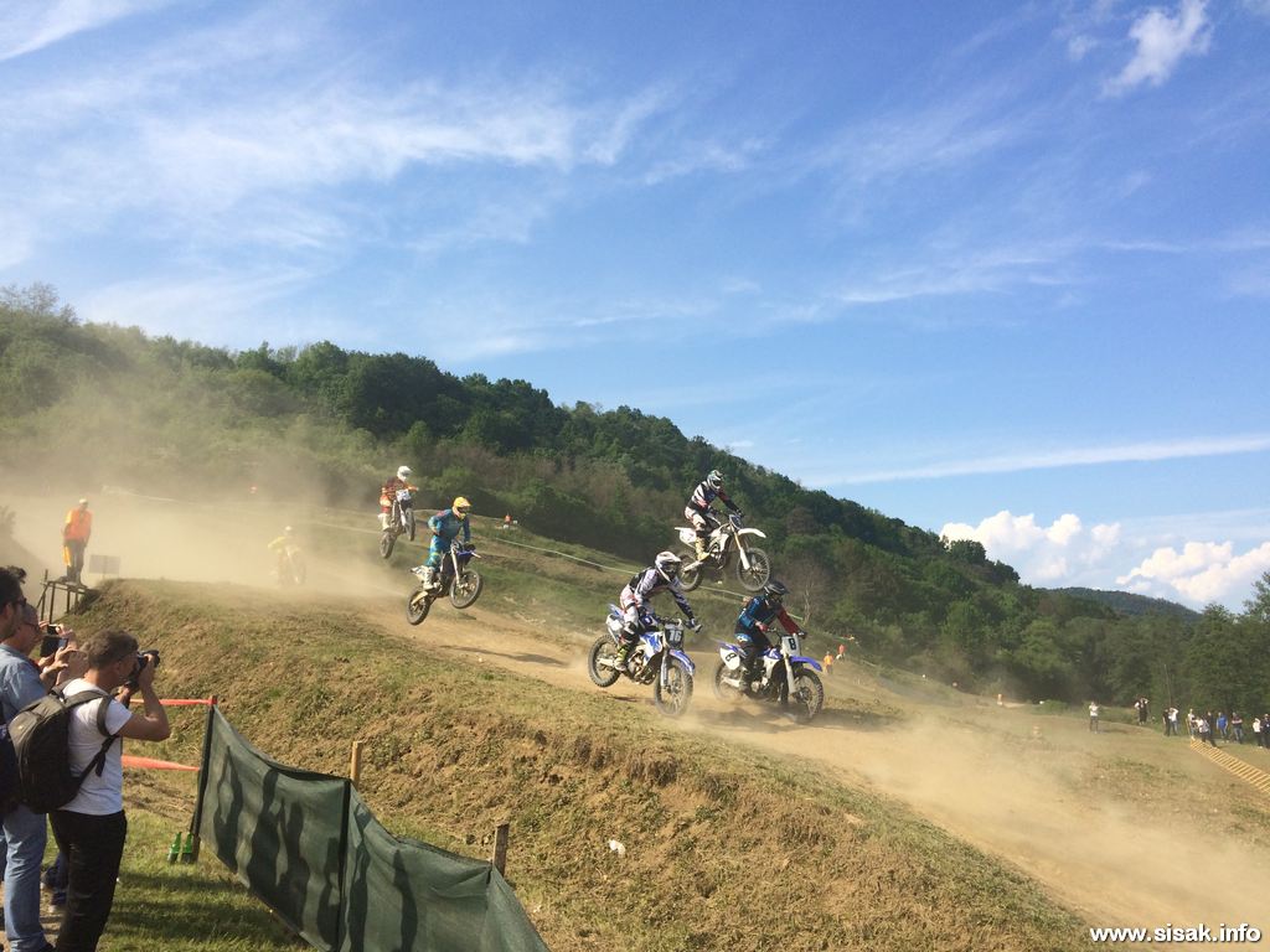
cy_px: 476
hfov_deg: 61.7
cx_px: 635
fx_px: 1064
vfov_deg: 48.2
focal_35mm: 29
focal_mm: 4.15
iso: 32
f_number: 2.2
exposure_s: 1/1786
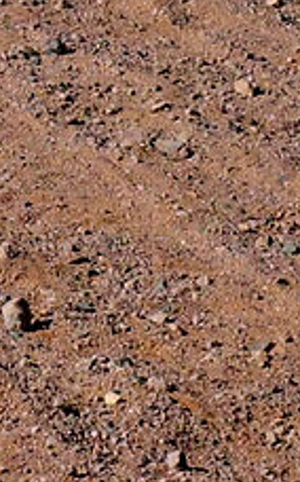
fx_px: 5770
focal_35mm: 440
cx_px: -1969
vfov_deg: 4.5
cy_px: -1131
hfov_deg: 2.6
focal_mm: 27
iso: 160
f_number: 8
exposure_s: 1/680
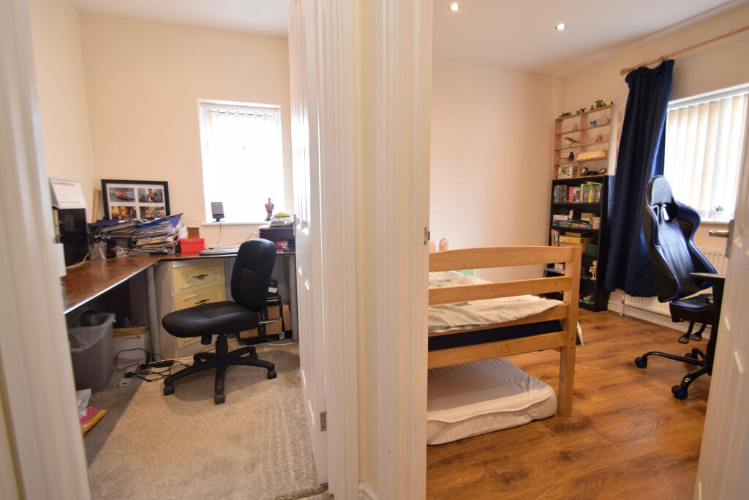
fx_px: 312
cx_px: 374
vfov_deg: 77.3
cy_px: 250
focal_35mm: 15
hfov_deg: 100.4
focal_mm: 10
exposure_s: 1/15
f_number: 4.5
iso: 200
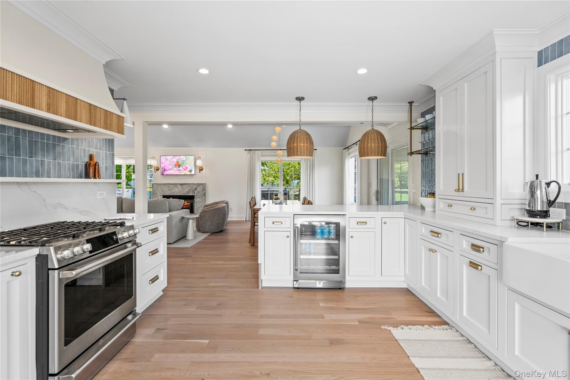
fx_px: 253
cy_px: 190
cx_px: 285
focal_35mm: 16
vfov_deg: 73.7
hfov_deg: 96.7
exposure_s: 1/80
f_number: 5
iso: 100
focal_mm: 16
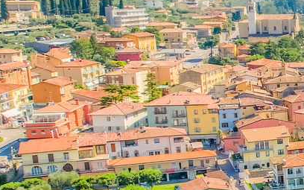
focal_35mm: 88
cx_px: 520
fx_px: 729
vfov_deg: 14.8
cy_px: 136
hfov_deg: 19.0
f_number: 2.8
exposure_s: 1/4000
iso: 100
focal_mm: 8.38
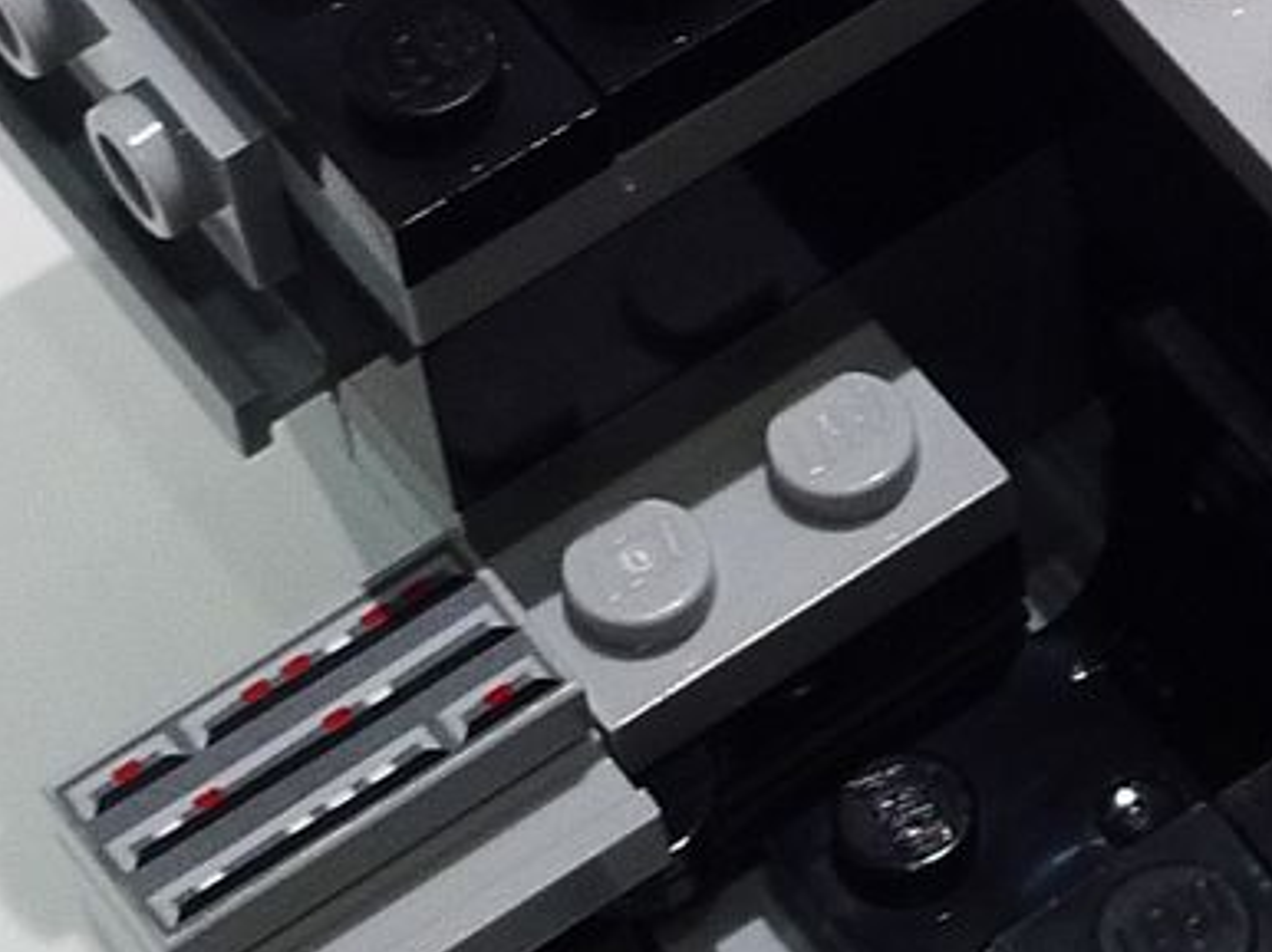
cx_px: 1839
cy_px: 267
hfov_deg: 7.9
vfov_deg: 6.0
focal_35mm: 246
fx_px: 9034
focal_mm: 11.1
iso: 200
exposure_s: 1/20
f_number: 3.5
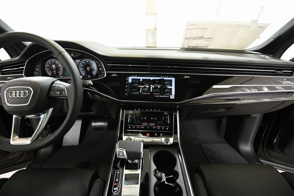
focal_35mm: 16
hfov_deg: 96.8
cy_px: 98
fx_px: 131
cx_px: 147
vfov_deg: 73.7
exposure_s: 1/30
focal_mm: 16
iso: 1400
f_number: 4
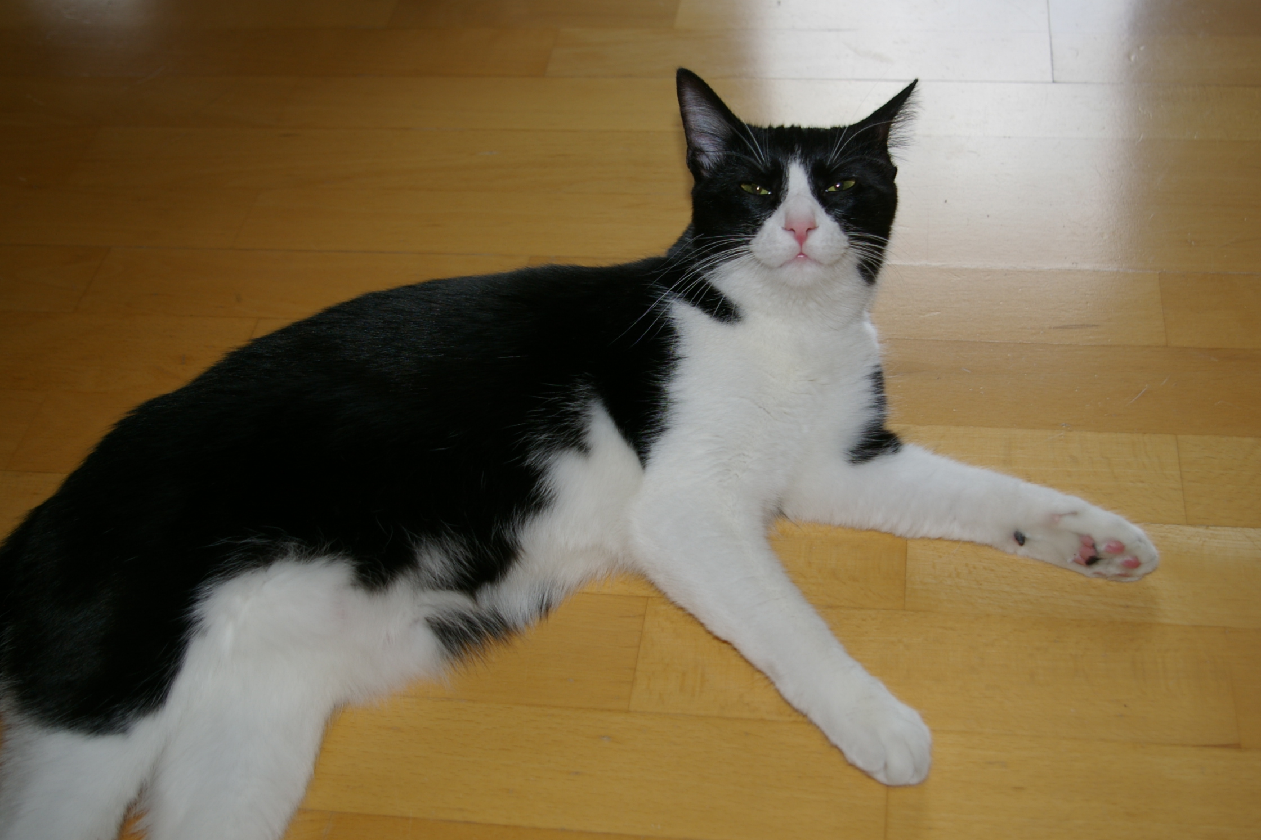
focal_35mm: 45
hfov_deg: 43.6
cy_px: 437
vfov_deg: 29.9
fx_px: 1576
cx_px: 667
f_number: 4
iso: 200
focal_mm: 28
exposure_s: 1/45
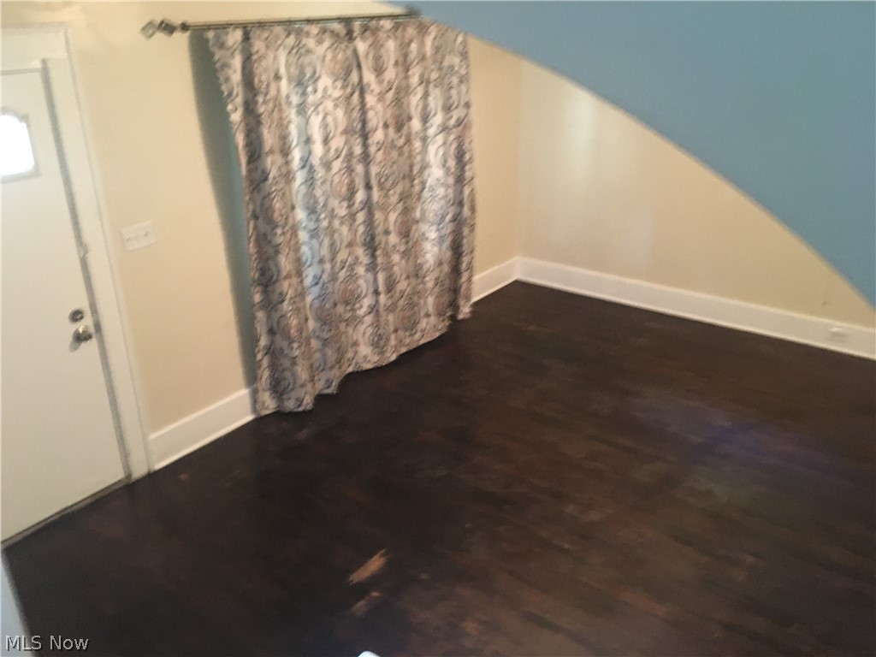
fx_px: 734
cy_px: 328
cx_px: 438
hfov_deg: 61.7
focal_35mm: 29
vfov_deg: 48.2
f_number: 2.2
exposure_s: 1/15
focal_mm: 4.15
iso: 400
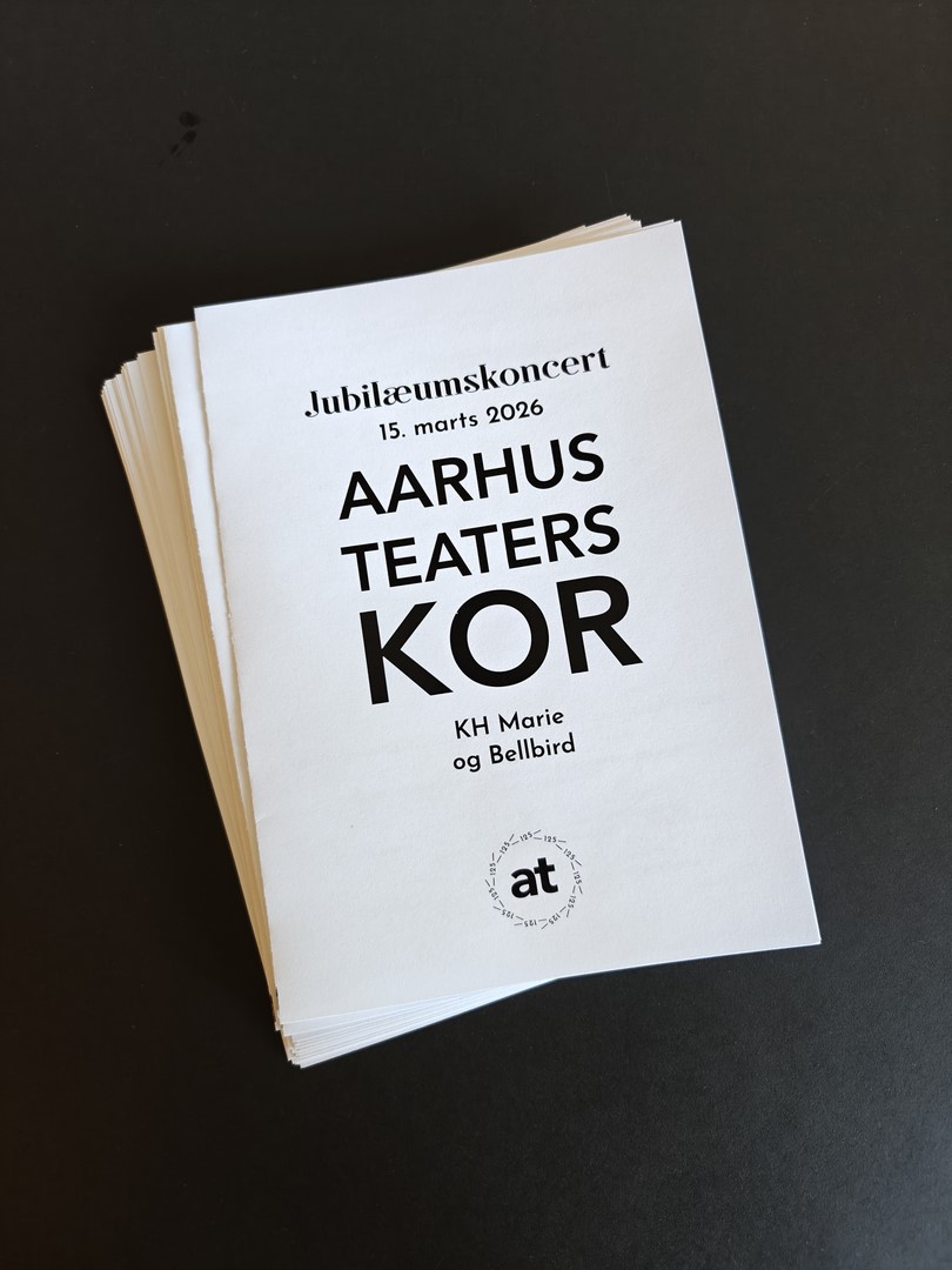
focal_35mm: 23
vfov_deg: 73.9
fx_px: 843
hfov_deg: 58.9
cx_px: 476
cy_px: 635
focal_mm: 6.06
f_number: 1.6
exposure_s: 1/100
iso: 800
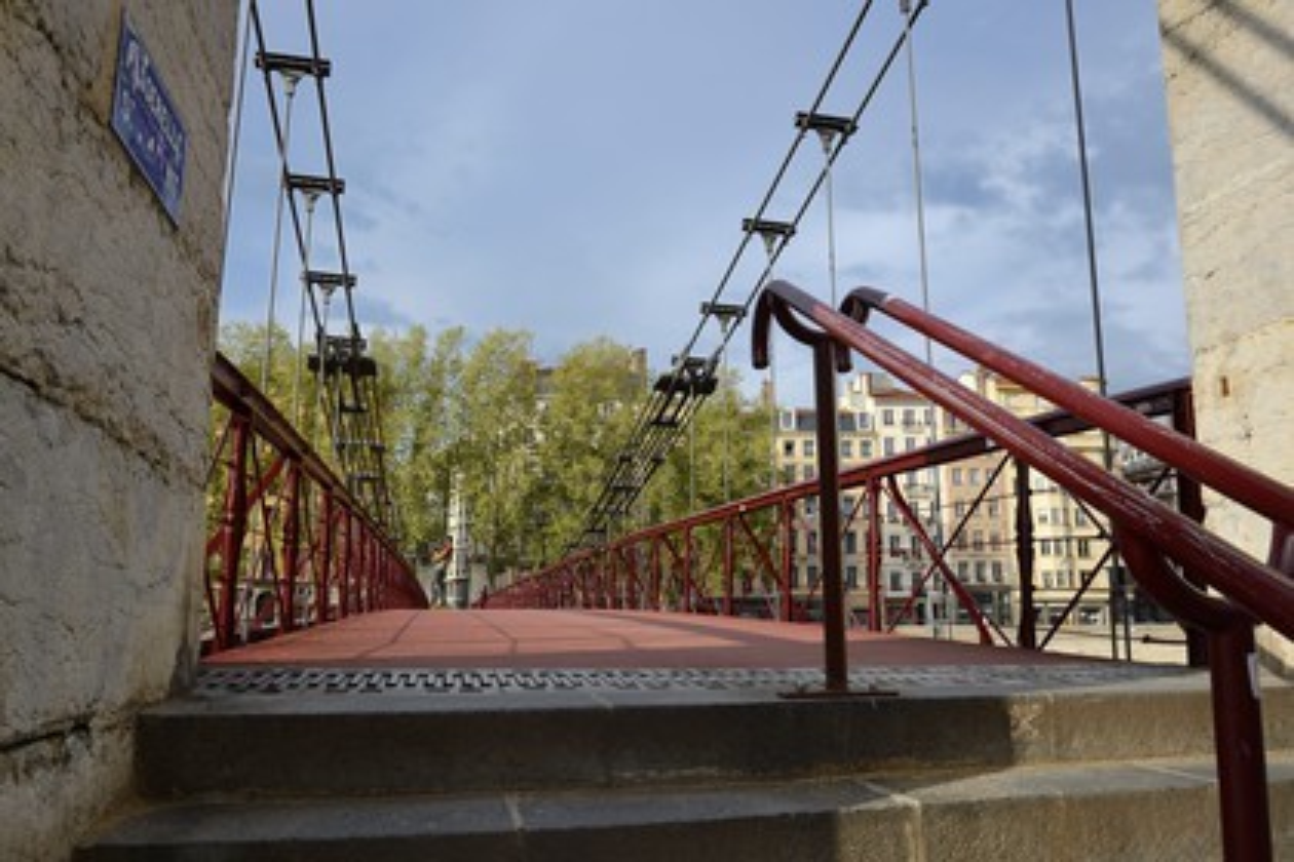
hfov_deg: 69.4
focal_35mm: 26
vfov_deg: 49.6
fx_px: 934
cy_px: 431
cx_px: 647
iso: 200
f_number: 11
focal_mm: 26
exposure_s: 1/200
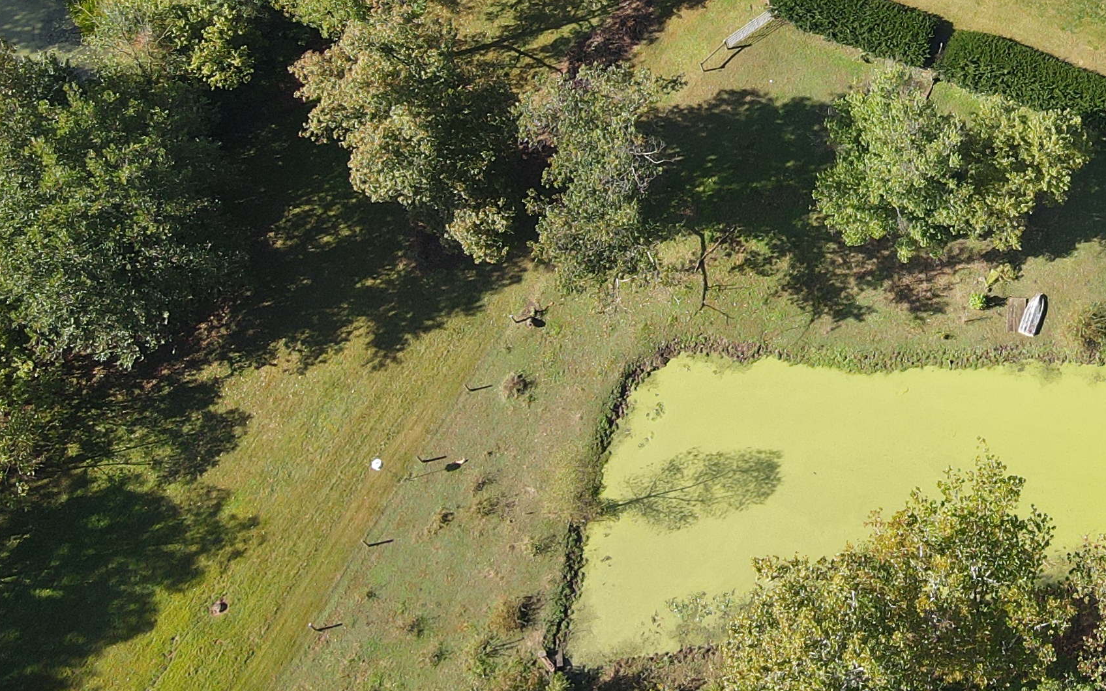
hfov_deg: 31.8
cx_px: 1066
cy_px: 15
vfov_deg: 21.0
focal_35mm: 60
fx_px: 1809
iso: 100
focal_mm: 4.5
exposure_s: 1/180
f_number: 2.8
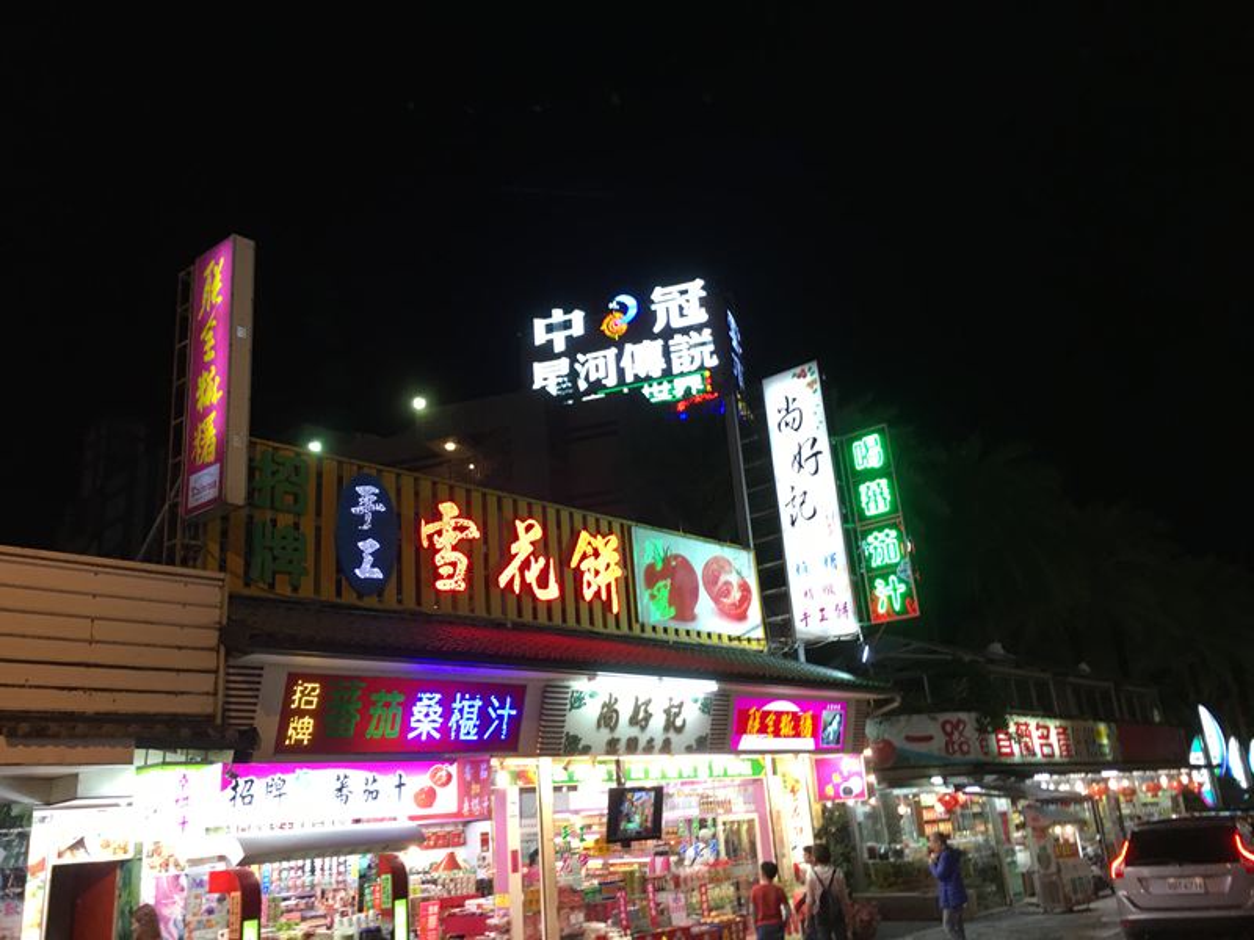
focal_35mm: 29
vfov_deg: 48.2
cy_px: 470
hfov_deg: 61.7
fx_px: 1051
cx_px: 627
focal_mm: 4.15
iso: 40
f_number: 2.2
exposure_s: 1/15
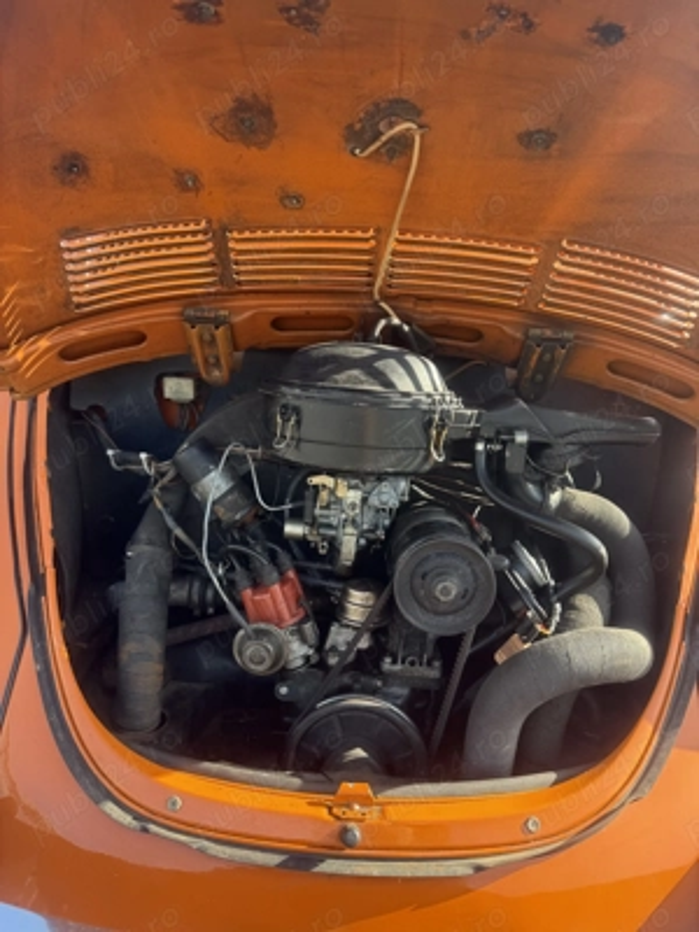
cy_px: 466
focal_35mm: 24
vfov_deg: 71.6
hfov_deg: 56.8
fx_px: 646
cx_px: 350
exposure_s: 1/501
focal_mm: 6.76
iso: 100
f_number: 1.78
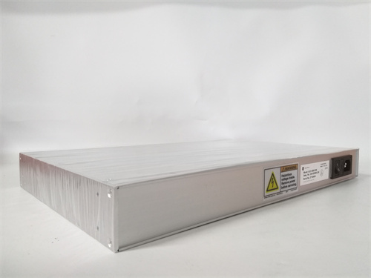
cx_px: 186
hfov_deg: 67.3
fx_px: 279
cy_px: 139
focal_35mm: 26
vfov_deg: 53.1
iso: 248
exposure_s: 1/33.3
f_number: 1.8
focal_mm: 3.63
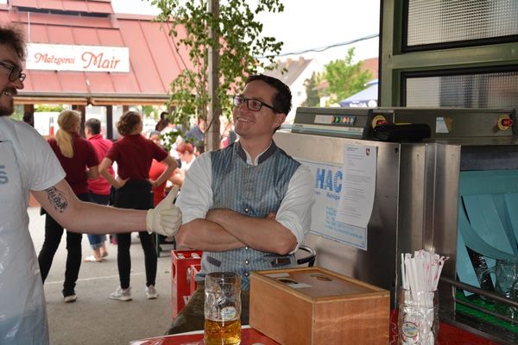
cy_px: 172
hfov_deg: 37.9
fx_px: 755
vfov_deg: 25.8
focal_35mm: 52
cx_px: 259
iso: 400
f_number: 4.5
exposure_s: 1/100
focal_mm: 35
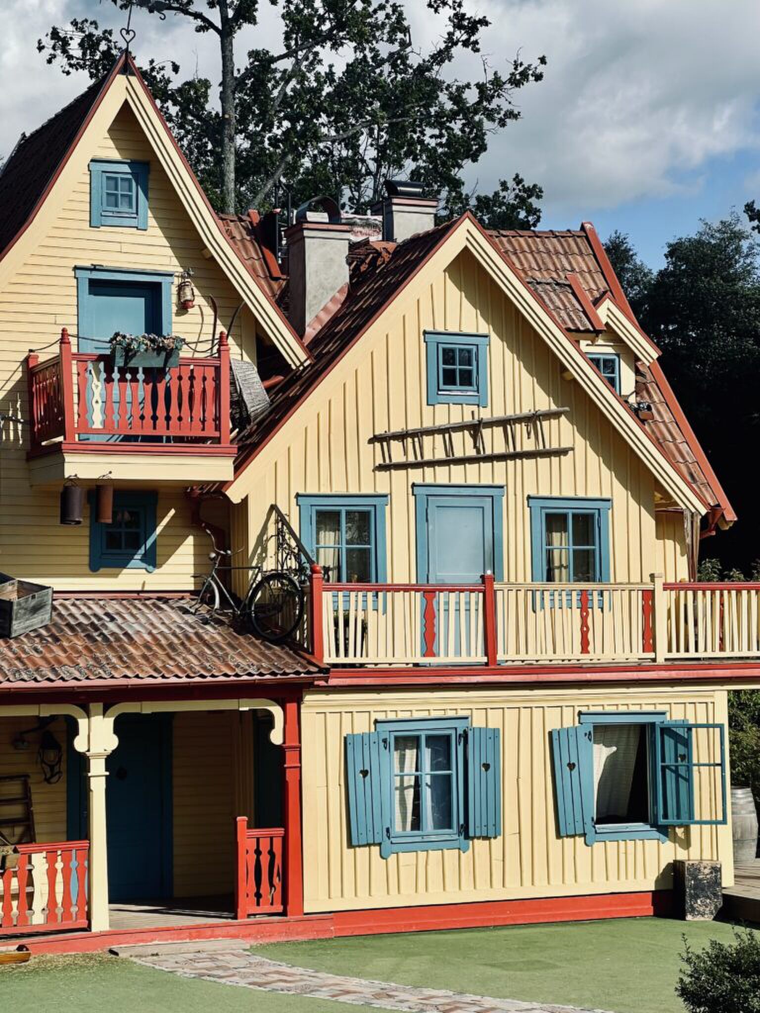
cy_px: 506
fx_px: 2254
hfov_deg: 19.1
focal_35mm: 77
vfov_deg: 25.3
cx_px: 380
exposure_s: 1/986
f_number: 2.8
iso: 32
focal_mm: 9
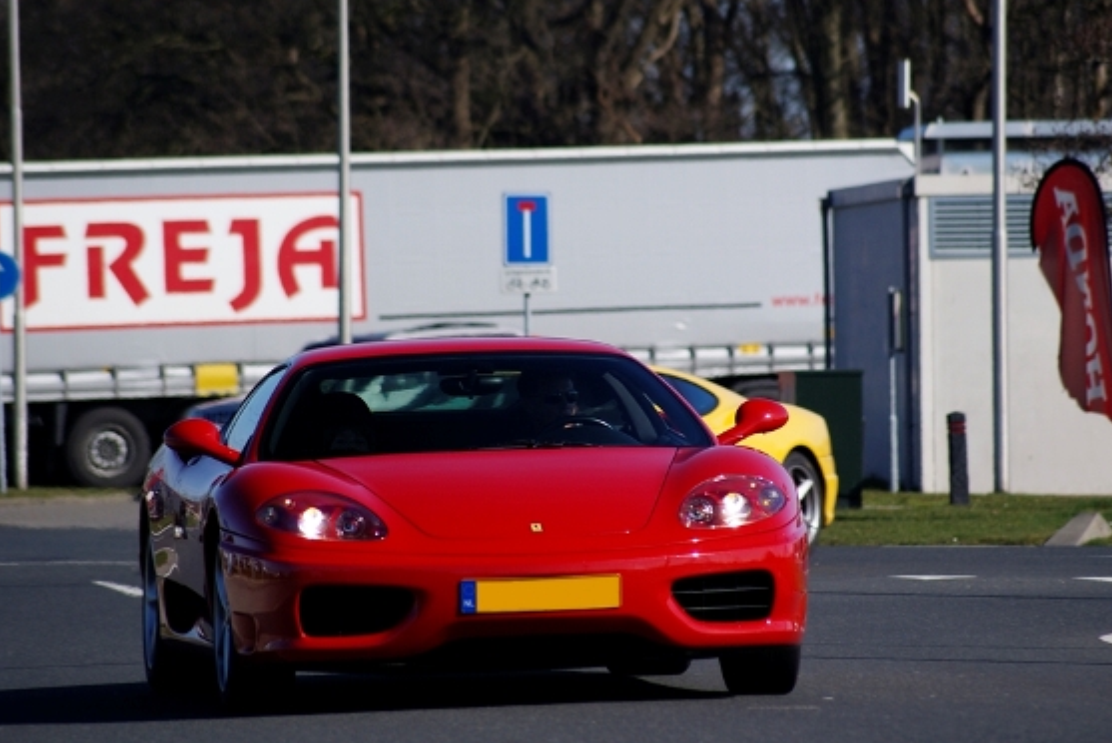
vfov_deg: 4.0
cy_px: 350
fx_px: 10662
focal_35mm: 345
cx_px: 595
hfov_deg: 6.0
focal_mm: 200
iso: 125
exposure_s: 1/320
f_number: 5.6
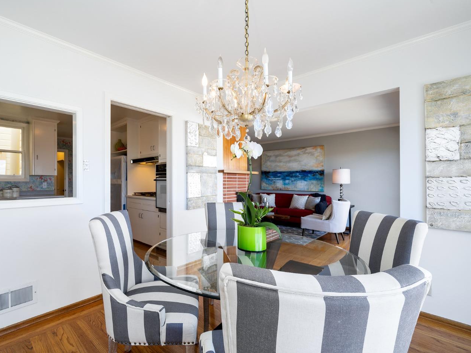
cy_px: 182
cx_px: 200
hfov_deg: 93.8
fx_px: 218
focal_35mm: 16
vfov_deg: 78.1
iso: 200
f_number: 9
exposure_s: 1/20
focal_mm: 14
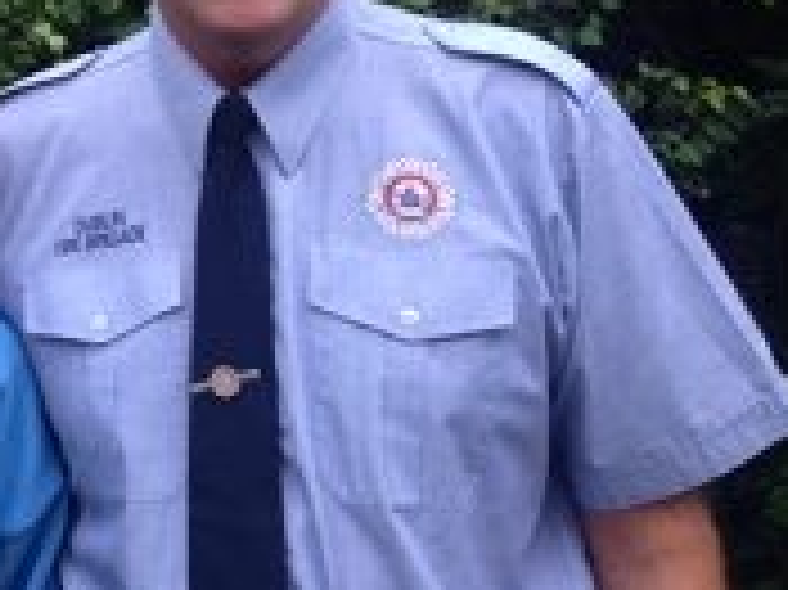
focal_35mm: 68
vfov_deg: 21.2
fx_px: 1547
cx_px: 0
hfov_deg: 27.0
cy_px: 77
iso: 64
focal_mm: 4.12
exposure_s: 1/60
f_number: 2.4
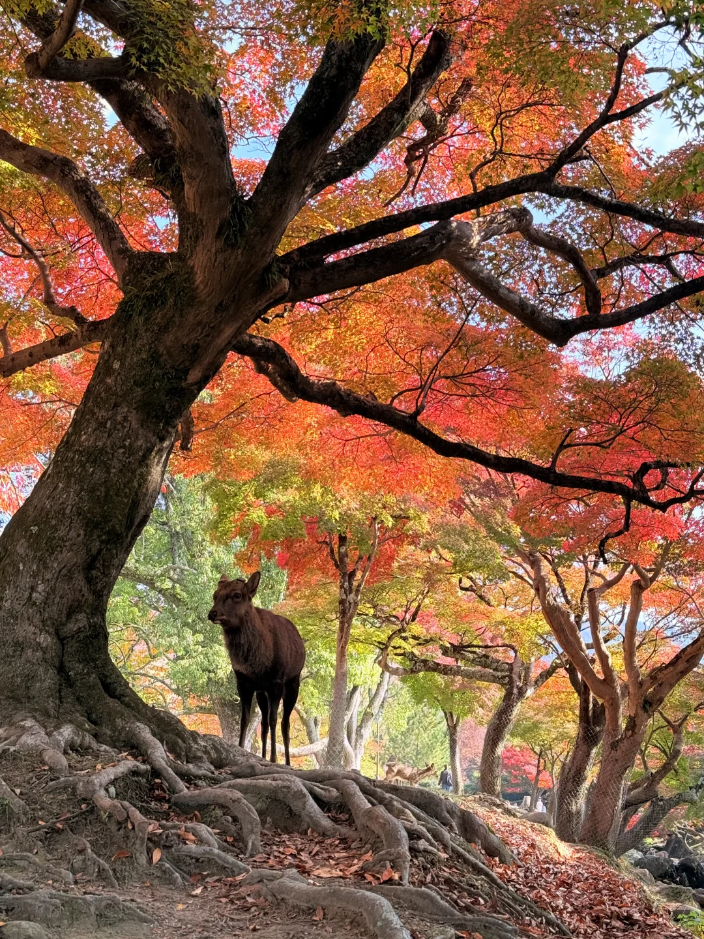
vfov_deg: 39.7
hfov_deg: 30.3
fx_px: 1302
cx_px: 352
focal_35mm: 48
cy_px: 470
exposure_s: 1/490
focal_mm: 6.76
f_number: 1.78
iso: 64
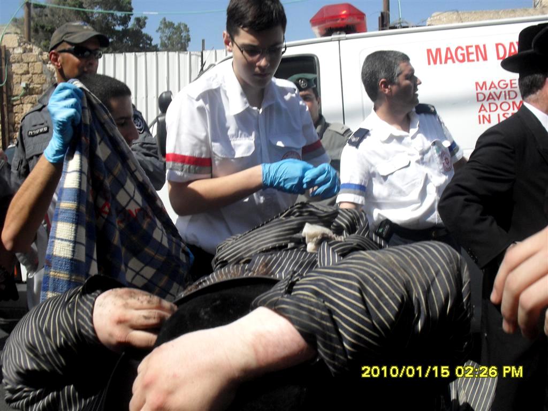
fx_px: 602
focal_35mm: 38
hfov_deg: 49.0
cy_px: 206
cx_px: 274
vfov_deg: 37.7
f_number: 8.3
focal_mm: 6.3
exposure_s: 1/250
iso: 80
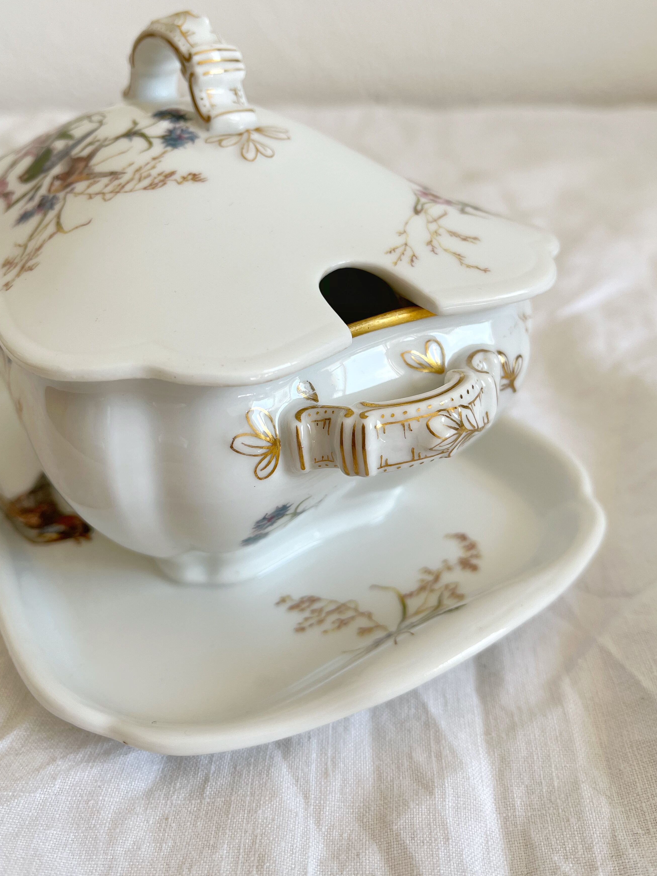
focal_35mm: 30
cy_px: 423
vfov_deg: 59.9
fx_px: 759
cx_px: 336
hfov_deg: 46.8
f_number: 1.6
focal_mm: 5.1
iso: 50
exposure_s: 1/315
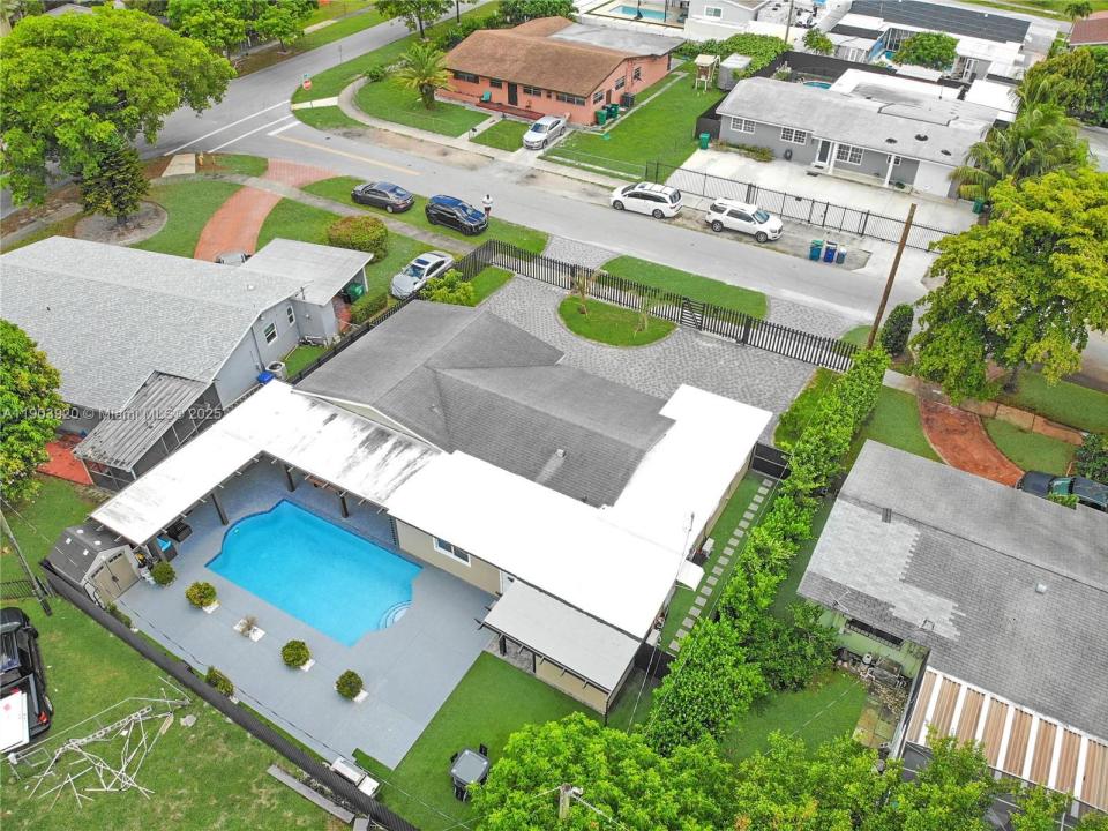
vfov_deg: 56.8
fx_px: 768
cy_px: 416
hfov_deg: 71.6
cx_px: 554
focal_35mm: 24
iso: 100
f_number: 2.8
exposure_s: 1/552
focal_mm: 4.5
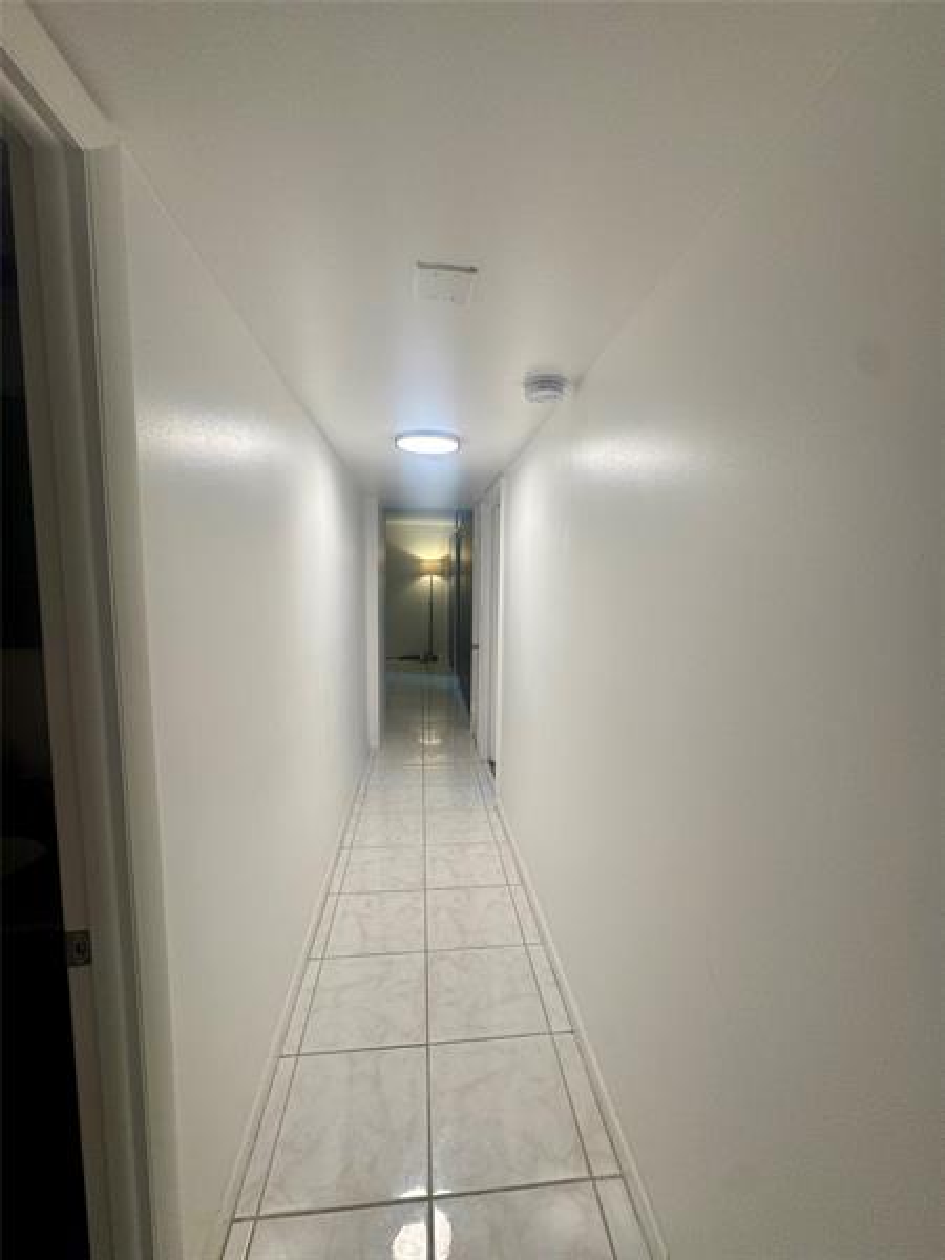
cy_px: 630
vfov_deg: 102.1
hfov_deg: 85.7
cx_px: 472
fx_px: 510
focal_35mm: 14
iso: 100
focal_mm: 2.22
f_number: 2.2
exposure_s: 1/120
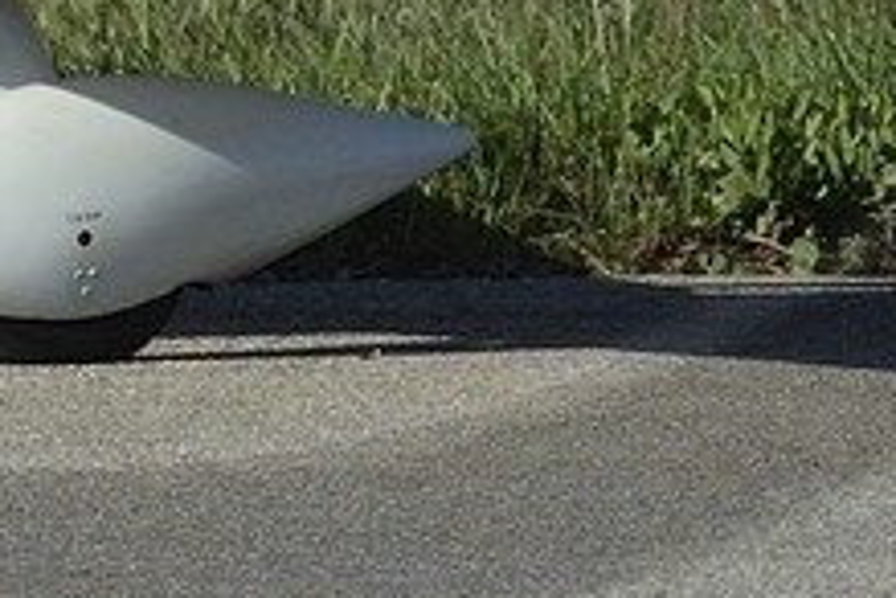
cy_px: -1036
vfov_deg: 0.9
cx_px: 53
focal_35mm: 1462
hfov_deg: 1.4
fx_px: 36385
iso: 800
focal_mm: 200
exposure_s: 1/1250
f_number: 13
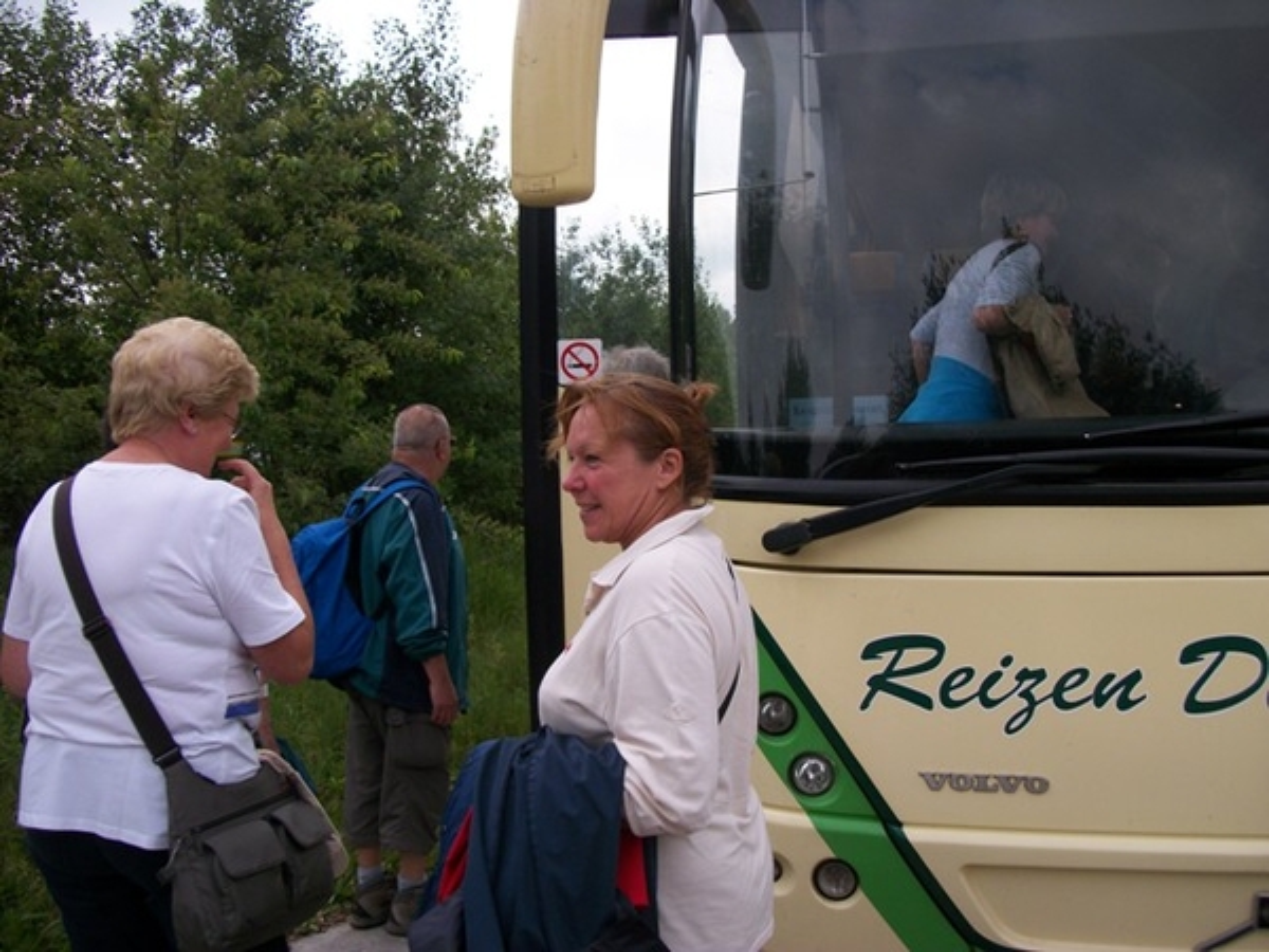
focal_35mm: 32
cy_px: 476
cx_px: 634
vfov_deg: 44.2
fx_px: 1173
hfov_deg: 56.8
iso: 80
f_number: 2.9
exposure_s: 1/1000
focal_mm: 5.7
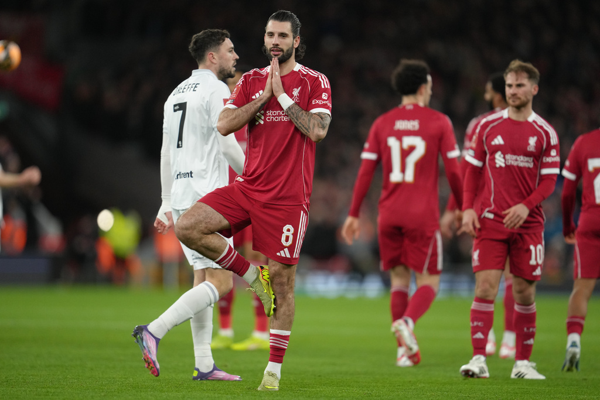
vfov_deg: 3.4
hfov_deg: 5.2
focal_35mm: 400
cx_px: 300
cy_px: 200
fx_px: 6667
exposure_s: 1/2000
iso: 2500
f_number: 2.8
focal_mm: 400
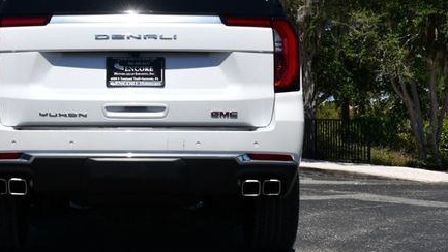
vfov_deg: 17.7
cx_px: 121
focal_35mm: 68
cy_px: 80
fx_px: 808
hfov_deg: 30.5
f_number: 9
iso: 100
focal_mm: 22
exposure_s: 1/320
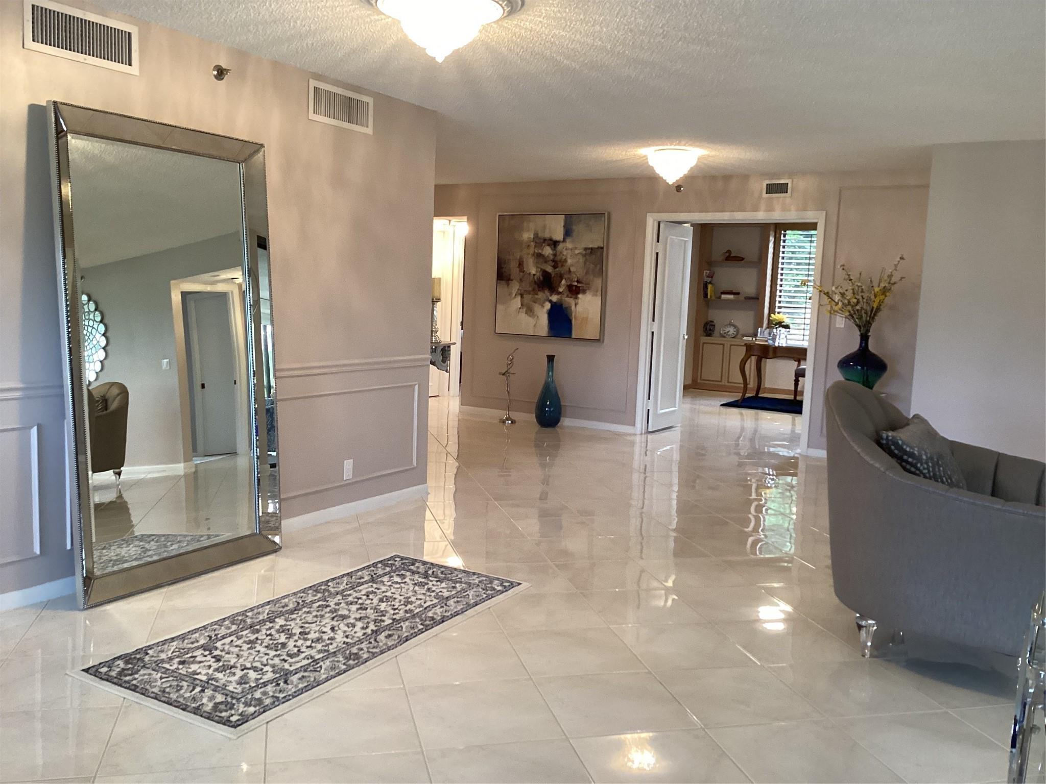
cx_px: 523
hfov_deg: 58.4
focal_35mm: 31
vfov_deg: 45.4
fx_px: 937
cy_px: 392
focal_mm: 3.3
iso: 250
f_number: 2.4
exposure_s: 1/60
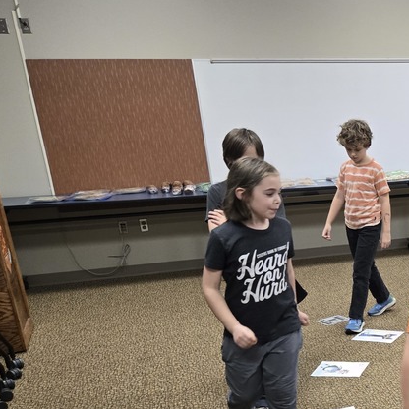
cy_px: 326
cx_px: 484
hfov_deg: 29.5
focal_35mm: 50
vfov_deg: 33.1
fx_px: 668
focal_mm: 5.4
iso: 400
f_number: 1.8
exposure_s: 1/120
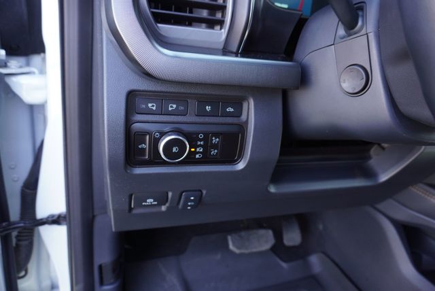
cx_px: 218
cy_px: 146
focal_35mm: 24
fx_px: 290
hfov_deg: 73.7
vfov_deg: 53.2
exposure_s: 1/60
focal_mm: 16
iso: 400
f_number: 4
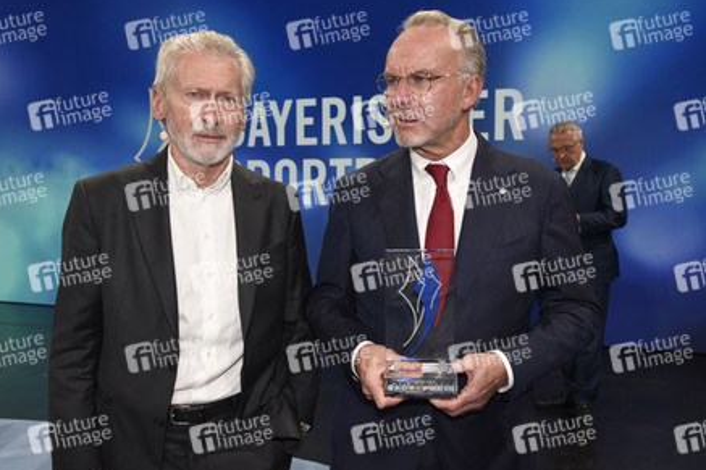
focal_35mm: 32
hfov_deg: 58.7
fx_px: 627
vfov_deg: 41.1
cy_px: 233
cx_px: 350
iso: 1000
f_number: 6.3
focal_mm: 31
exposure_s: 1/80
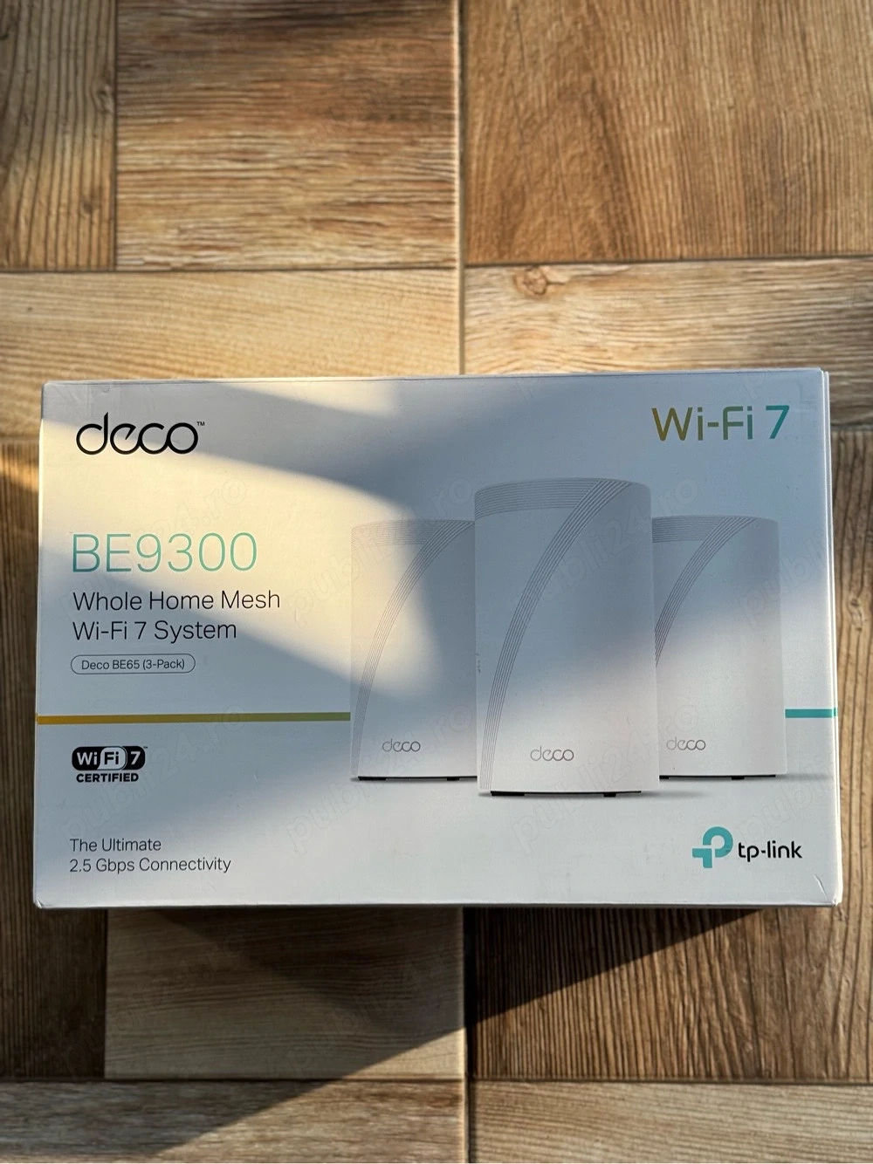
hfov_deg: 30.3
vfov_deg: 39.7
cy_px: 582
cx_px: 436
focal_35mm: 48
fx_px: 1615
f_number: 1.78
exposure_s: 1/568
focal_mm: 6.76
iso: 64
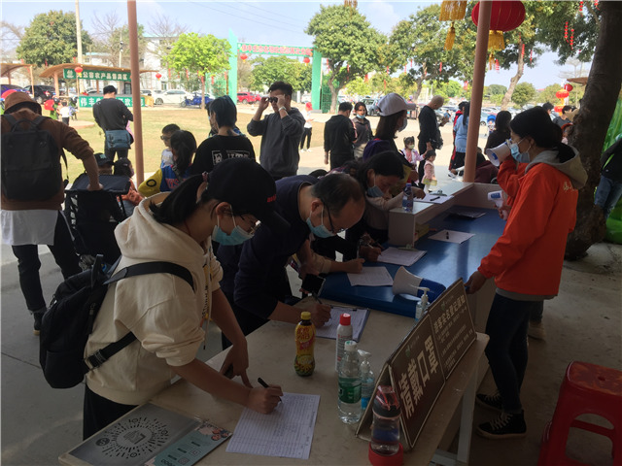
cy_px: 233
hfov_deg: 61.7
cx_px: 311
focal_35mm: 29
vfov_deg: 48.2
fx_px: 521
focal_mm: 4.15
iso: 32
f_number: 2.2
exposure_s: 1/599
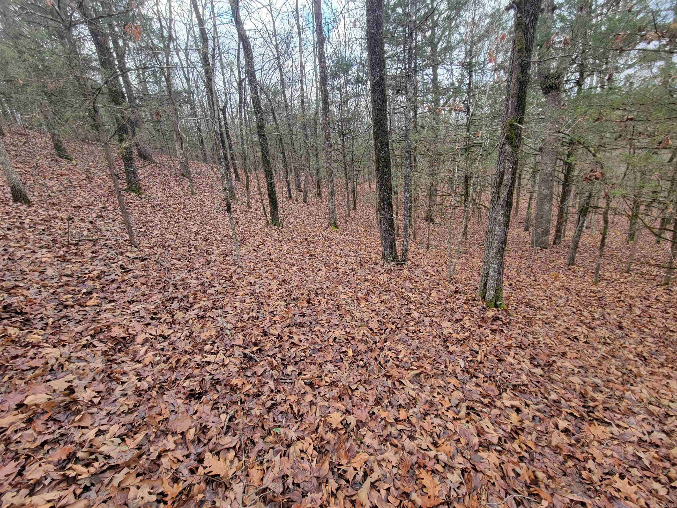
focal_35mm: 13
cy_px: 254
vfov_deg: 89.9
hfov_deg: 106.2
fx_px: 254
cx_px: 338
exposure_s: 1/120
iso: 50
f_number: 2.2
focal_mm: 2.2
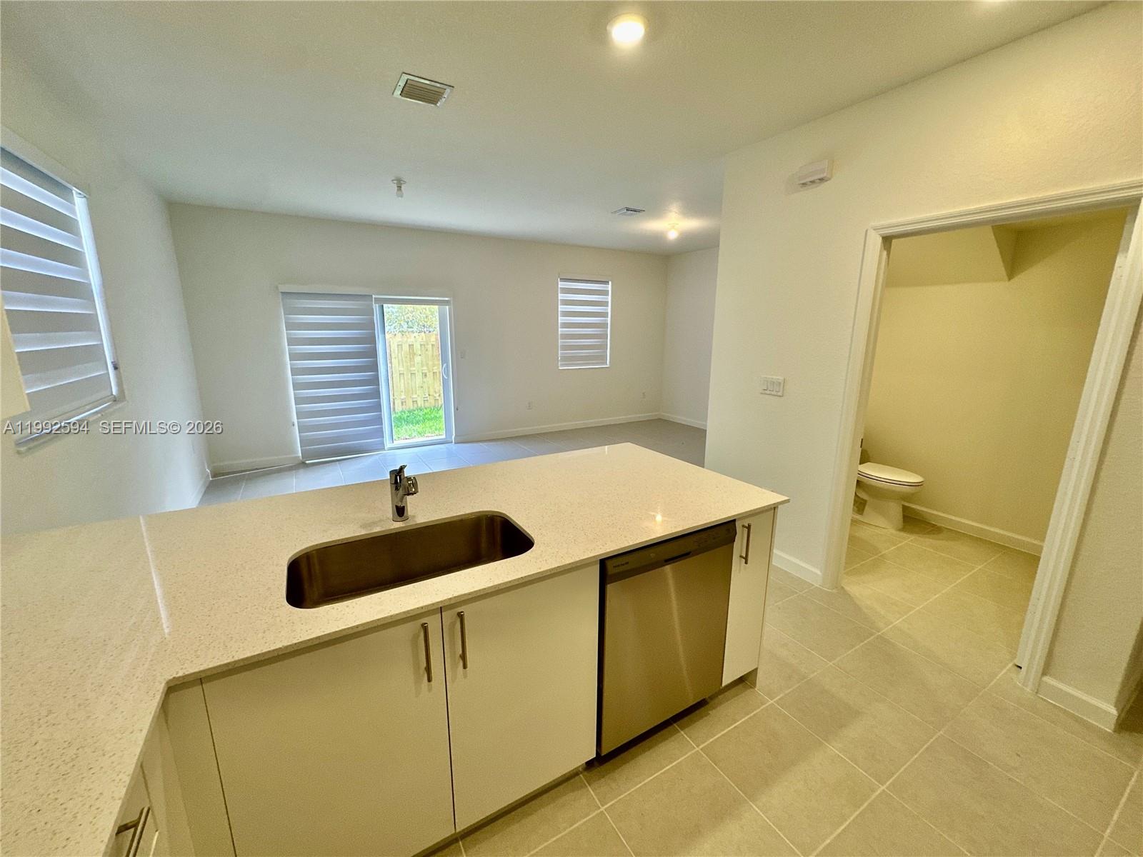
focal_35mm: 14
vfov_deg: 85.7
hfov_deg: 102.1
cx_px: 572
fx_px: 462
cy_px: 428
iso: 125
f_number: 2.2
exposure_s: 1/120
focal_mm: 2.22
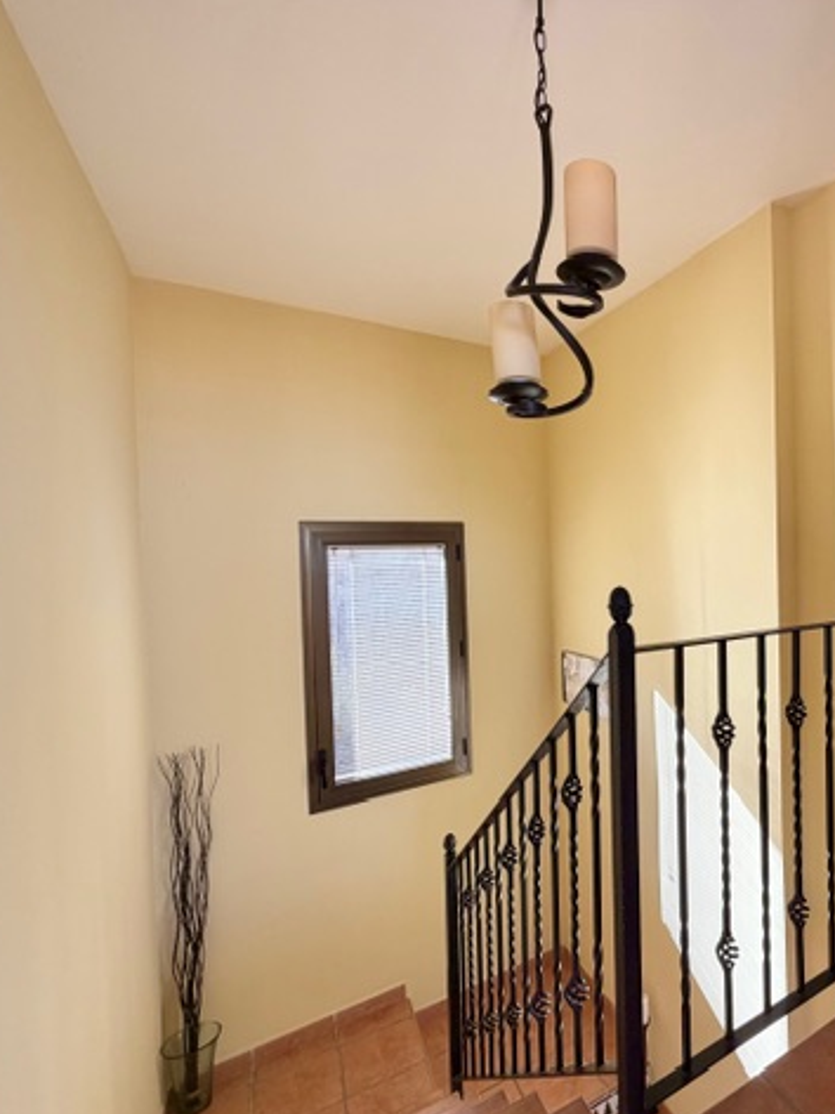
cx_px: 682
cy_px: 562
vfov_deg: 84.7
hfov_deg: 62.2
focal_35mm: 19
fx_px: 611
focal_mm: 2.22
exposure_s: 1/121
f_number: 2.2
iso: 125
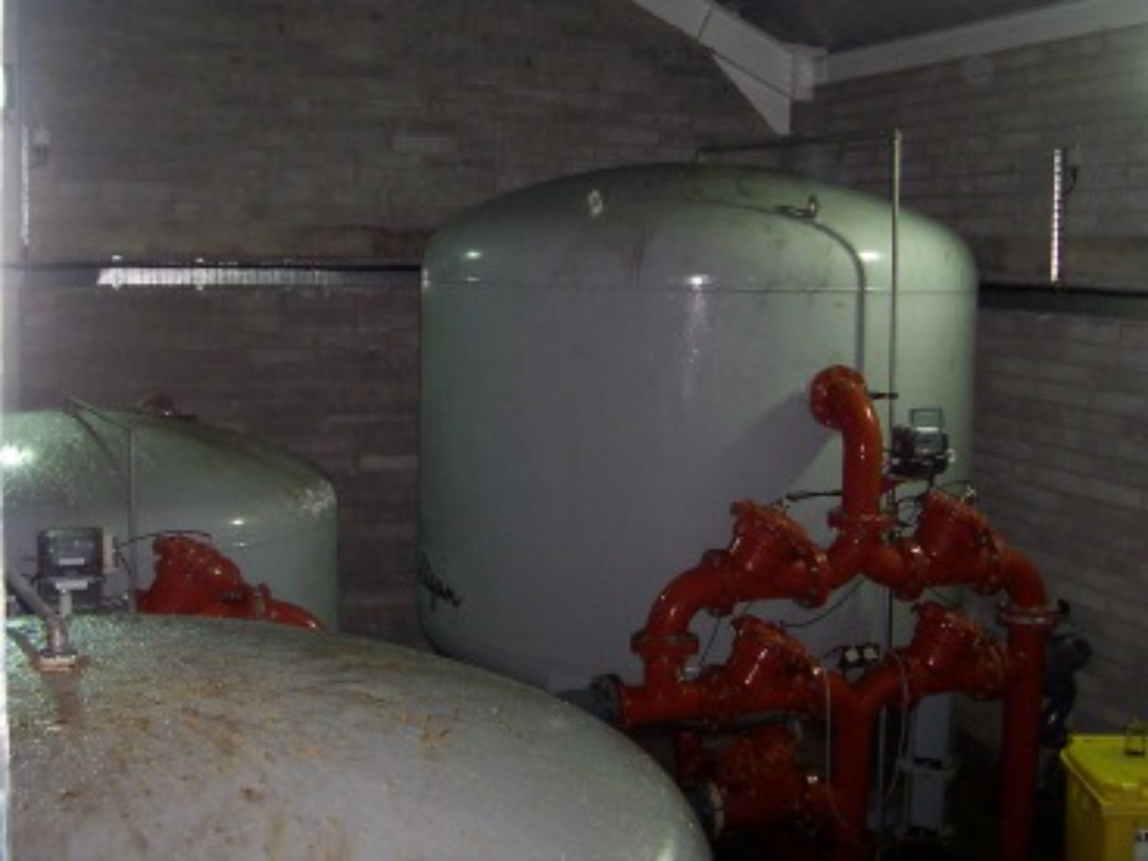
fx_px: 1227
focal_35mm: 37
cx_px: 574
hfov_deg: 50.1
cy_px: 430
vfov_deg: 38.7
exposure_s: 1/60
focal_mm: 5.6
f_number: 2.8
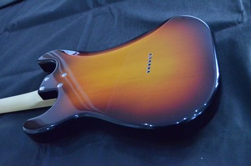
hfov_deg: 49.6
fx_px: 271
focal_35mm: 39
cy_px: 83
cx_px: 126
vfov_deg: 34.1
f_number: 5.6
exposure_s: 1/125
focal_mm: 26
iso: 6400
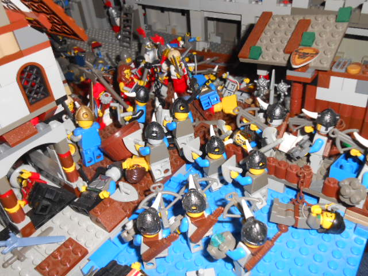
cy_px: 138
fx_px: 319
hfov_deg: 60.0
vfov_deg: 46.8
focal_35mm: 30
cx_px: 184
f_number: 11.9
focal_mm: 5.3
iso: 200
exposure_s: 1/25
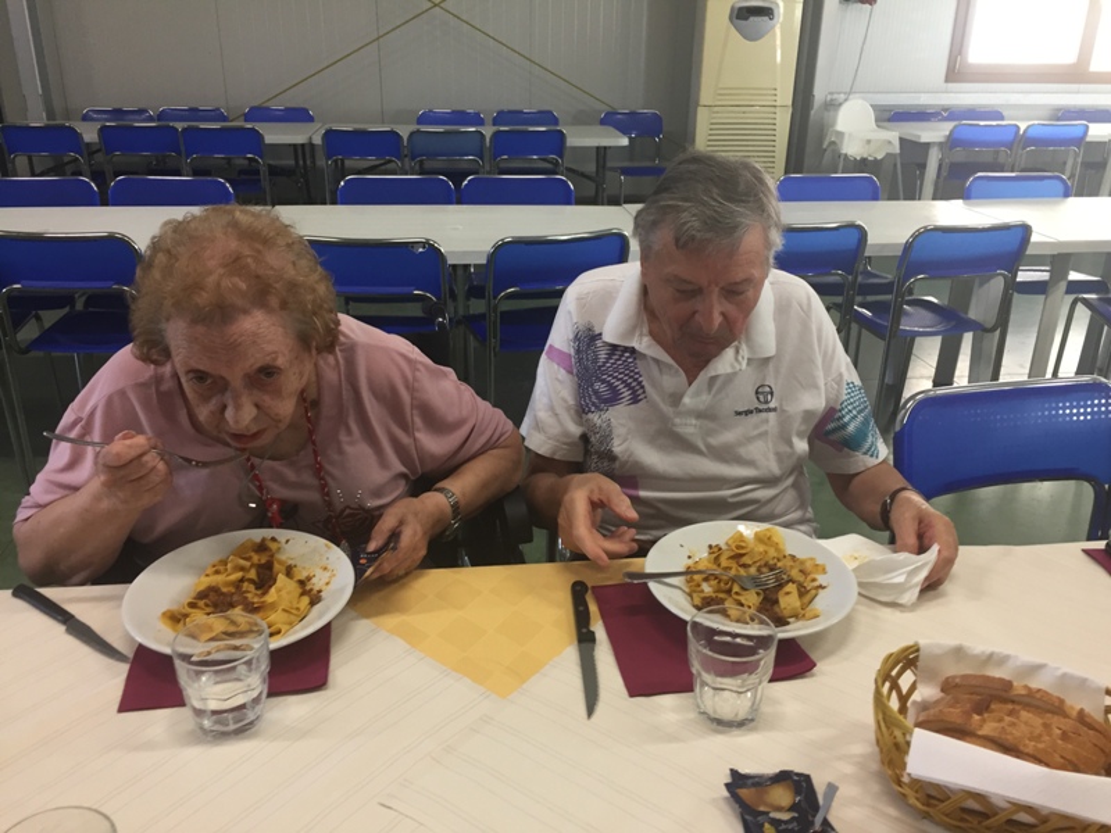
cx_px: 556
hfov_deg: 61.7
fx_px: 931
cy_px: 416
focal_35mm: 29
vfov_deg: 48.2
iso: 125
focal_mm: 4.15
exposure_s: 1/33
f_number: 2.2
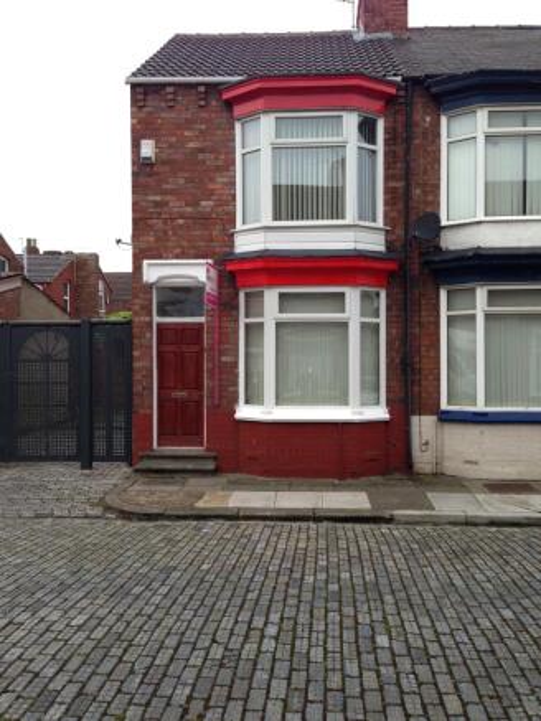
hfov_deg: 43.0
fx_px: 687
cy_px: 360
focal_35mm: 33
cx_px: 270
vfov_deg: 55.3
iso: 64
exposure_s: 1/339
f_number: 2.4
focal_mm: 4.13
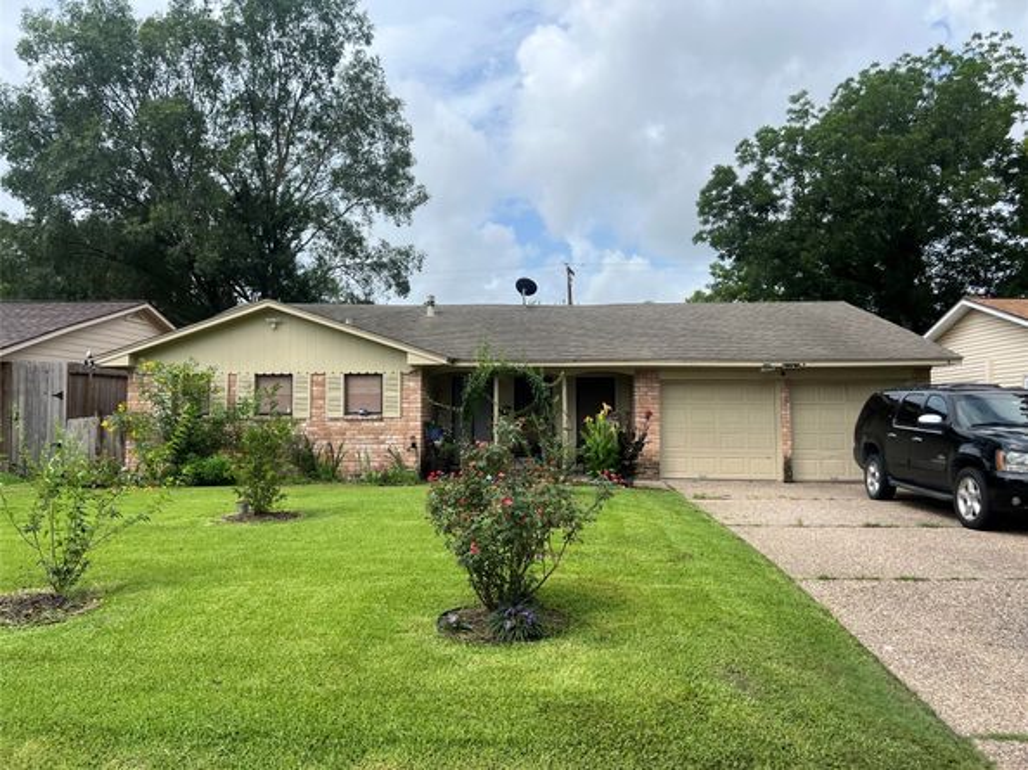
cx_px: 514
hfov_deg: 67.3
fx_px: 772
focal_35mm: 26
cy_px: 385
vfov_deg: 53.0
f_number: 1.5
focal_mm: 5.7
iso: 50
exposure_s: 1/3460
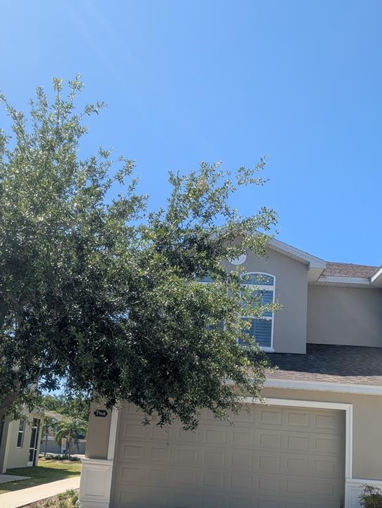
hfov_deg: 37.8
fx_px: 558
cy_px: 317
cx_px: 182
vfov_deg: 48.5
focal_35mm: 38
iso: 20
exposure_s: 1/903
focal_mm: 6.9
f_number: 1.68
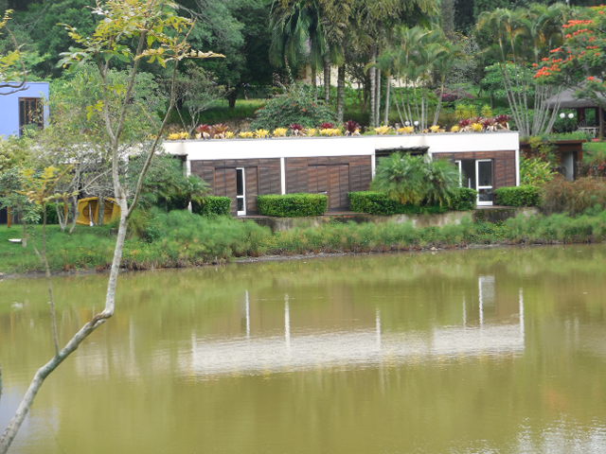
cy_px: 227
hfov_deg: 15.6
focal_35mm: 126
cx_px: 303
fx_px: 2206
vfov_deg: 11.8
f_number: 5
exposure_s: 1/125
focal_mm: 22.4
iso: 125
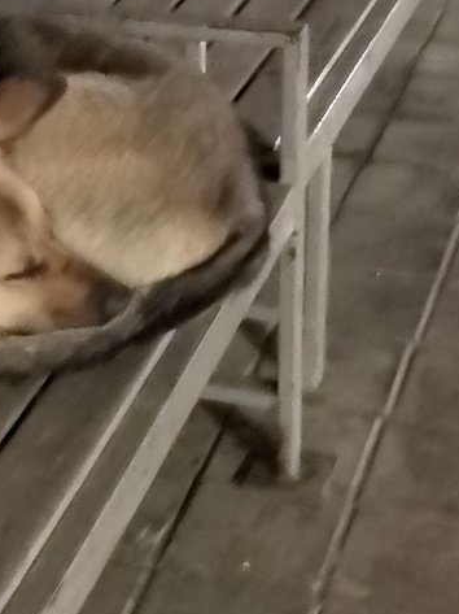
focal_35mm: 104
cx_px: 64
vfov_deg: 18.7
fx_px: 1841
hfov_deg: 14.1
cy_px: 125
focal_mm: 3.95
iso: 3200
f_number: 1.8
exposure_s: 1/12.5
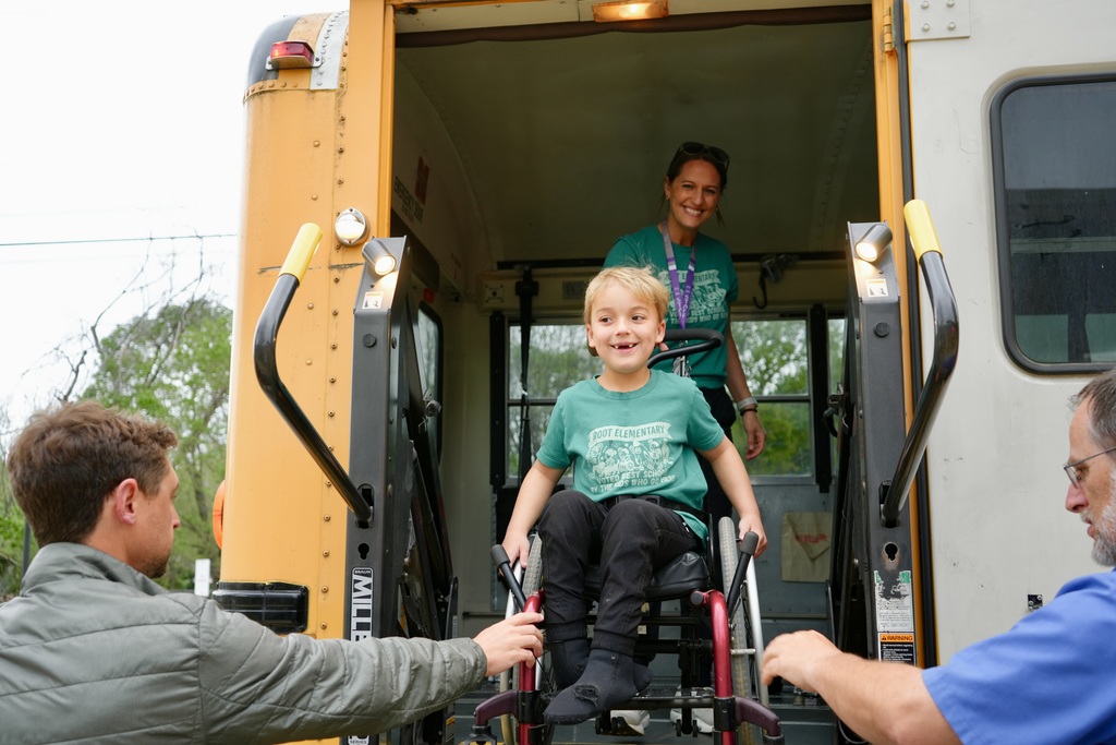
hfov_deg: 55.8
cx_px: 558
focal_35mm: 34
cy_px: 372
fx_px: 1054
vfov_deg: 38.9
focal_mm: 34
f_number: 4
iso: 320
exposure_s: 1/160
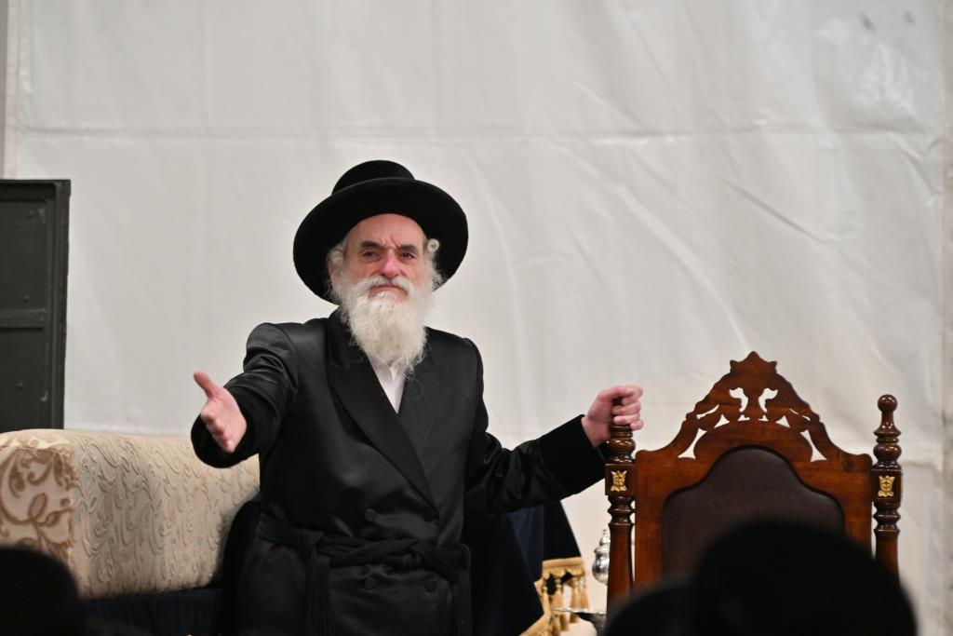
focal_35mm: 120
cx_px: 476
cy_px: 318
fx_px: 3177
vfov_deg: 11.4
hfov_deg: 17.1
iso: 800
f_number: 4
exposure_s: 1/125
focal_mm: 120
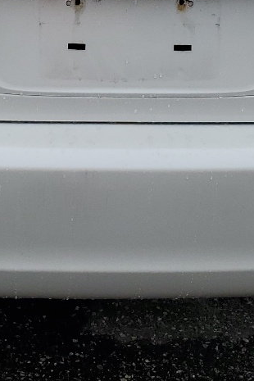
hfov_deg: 14.7
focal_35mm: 93
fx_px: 984
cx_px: 102
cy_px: 27
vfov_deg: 21.4
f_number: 1.5
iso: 50
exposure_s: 1/5000
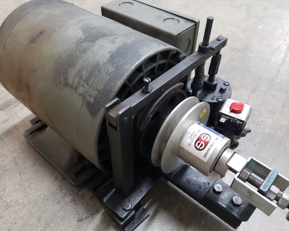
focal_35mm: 28
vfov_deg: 51.5
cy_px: 113
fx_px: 239
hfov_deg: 62.2
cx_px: 135
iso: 250
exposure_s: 1/17
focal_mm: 4.3
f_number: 1.5
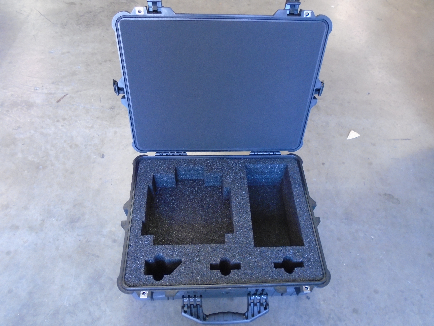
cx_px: 217
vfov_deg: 53.1
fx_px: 326
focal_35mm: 26
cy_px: 163
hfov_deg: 67.3
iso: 400
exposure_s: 1/30
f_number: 3.2
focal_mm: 4.6
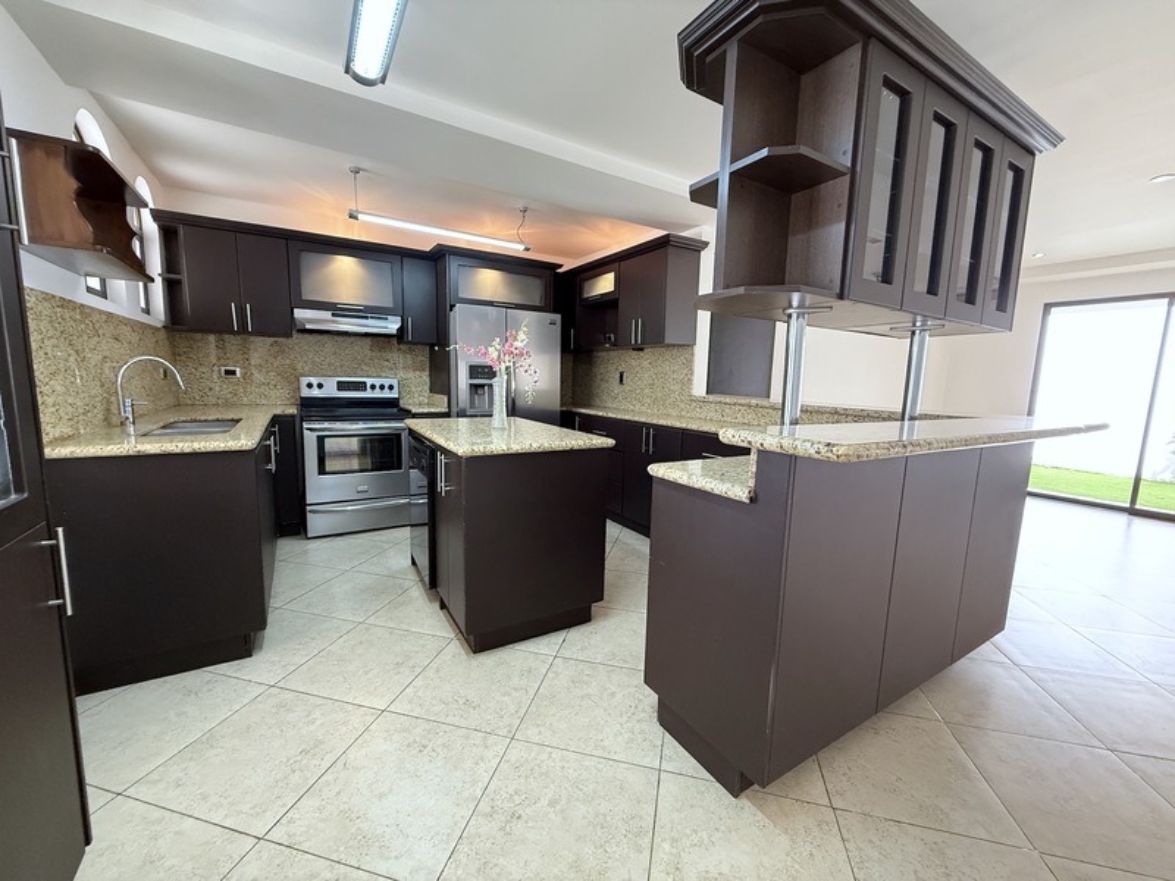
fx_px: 475
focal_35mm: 14
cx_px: 588
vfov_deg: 85.7
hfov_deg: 102.1
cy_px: 440
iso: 640
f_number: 2.2
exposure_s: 1/60
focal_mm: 2.22
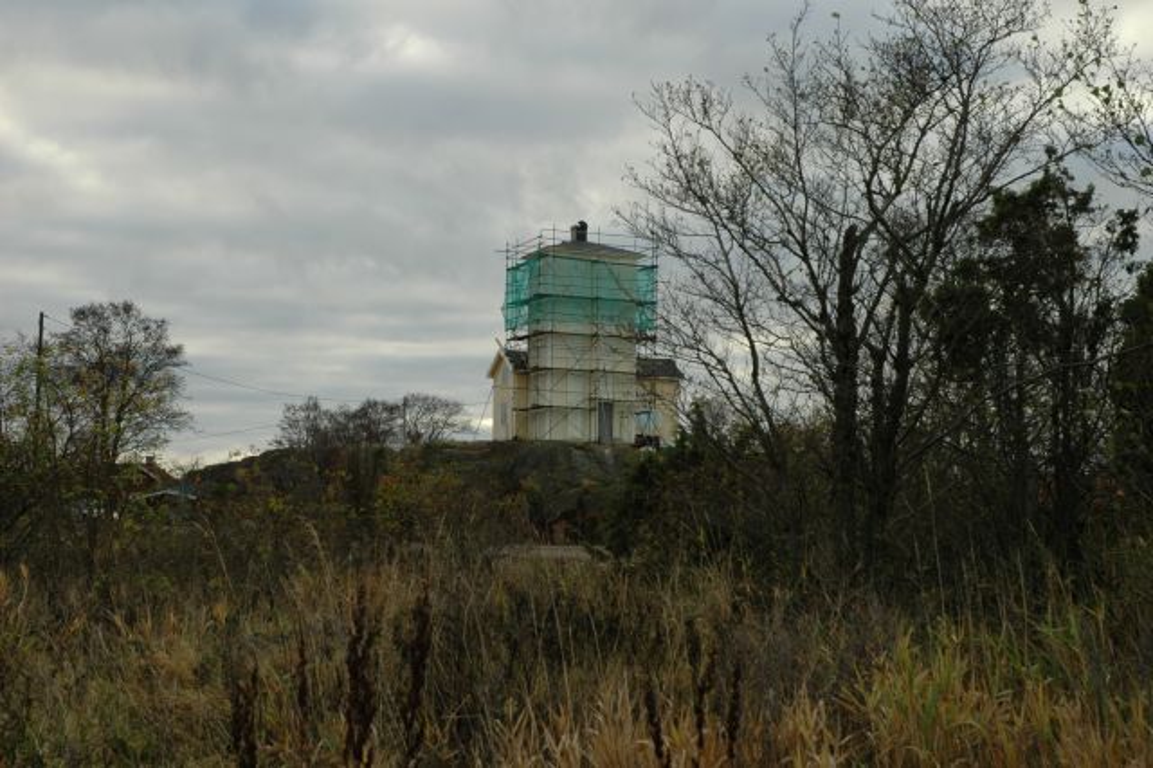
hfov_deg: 33.4
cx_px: 576
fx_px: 1921
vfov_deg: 22.6
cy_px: 384
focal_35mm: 60
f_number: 7.1
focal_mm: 40
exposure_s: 1/200
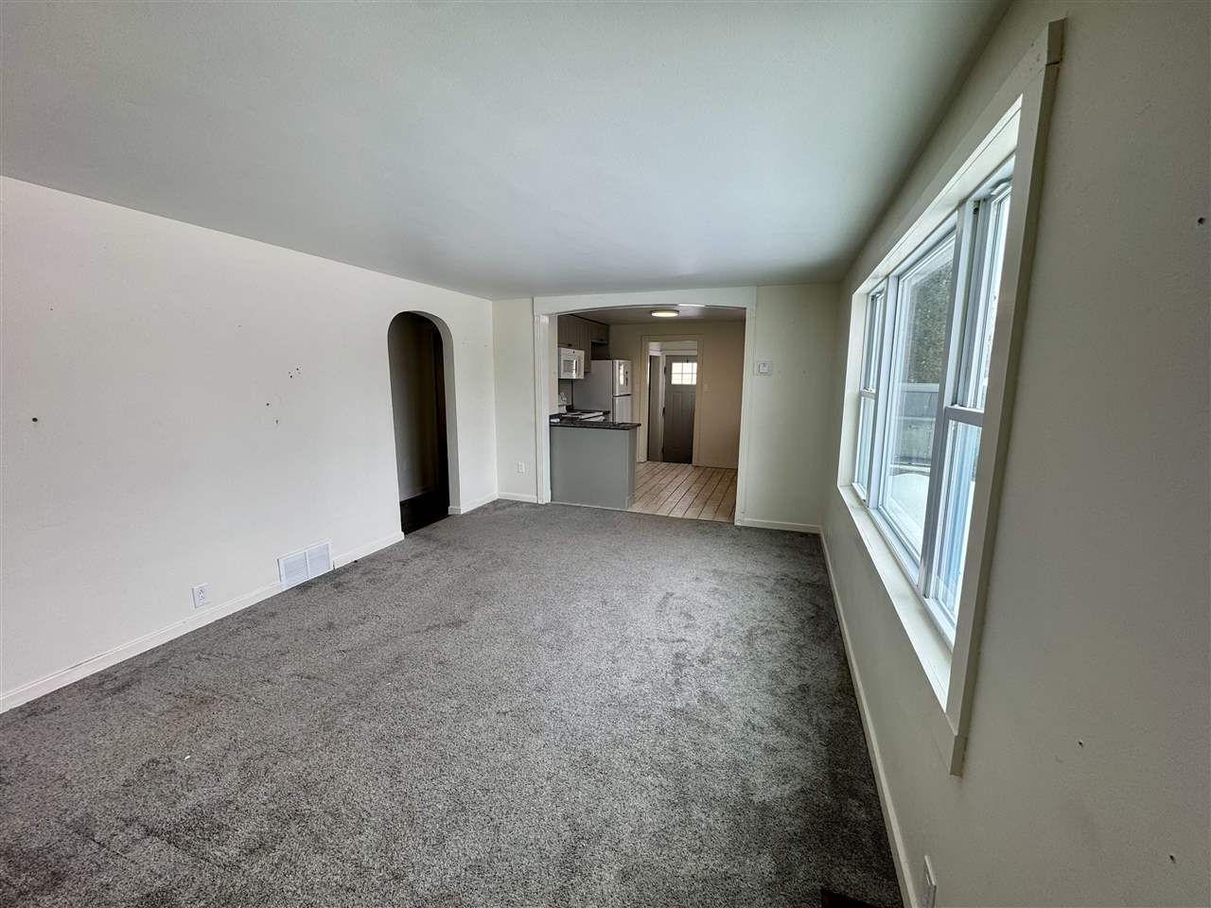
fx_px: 490
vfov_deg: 85.7
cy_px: 454
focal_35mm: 14
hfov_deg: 102.1
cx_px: 606
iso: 64
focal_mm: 2.22
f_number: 2.2
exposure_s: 1/120
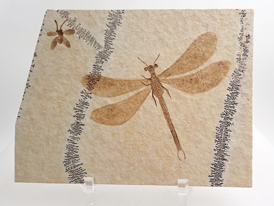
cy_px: 103
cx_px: 137
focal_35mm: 41
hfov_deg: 45.8
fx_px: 325
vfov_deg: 35.1
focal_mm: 7.31
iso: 250
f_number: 2.8
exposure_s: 1/40
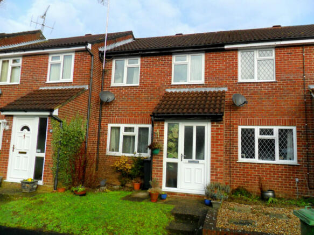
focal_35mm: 27
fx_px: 245
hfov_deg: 65.3
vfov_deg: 51.3
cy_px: 118
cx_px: 157
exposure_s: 1/500
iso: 80
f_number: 3.5
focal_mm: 4.9
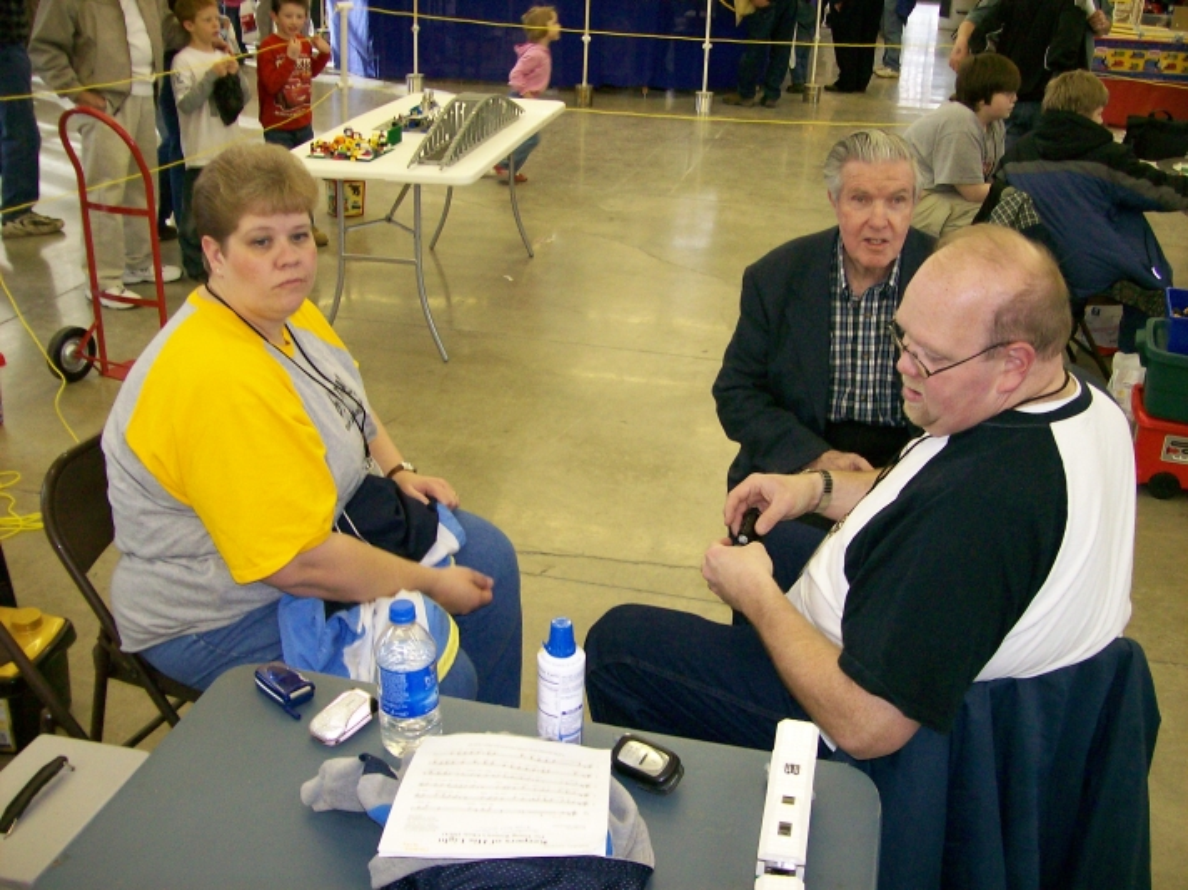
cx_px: 594
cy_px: 445
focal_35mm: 36
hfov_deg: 51.4
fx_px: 1235
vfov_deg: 39.6
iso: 140
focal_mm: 6
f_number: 2.7
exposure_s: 1/64
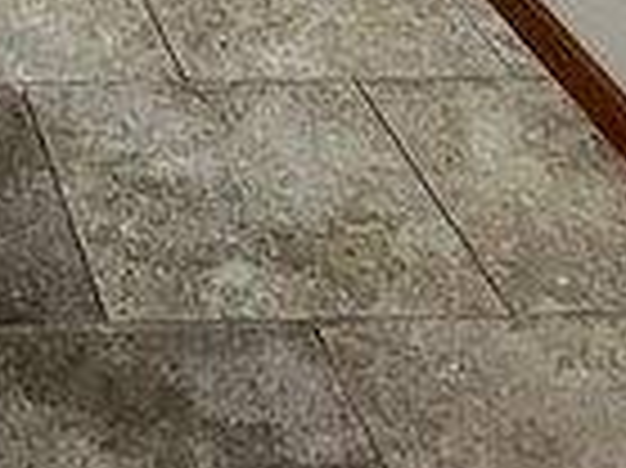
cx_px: -288
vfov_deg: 12.9
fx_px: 1735
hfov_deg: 18.4
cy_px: -540
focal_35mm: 96
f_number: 1.8
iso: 200
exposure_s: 1/60
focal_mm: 1.57
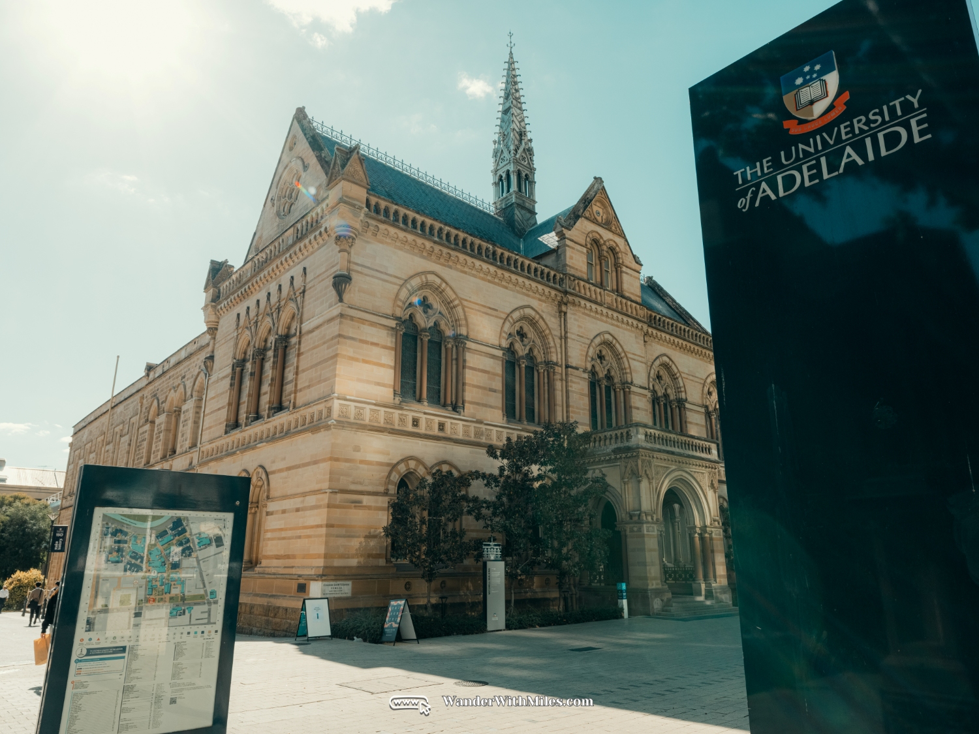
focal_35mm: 23
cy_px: 367
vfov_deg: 58.9
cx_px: 490
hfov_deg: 73.9
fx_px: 650
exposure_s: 1/120
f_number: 16
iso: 800
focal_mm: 29.1
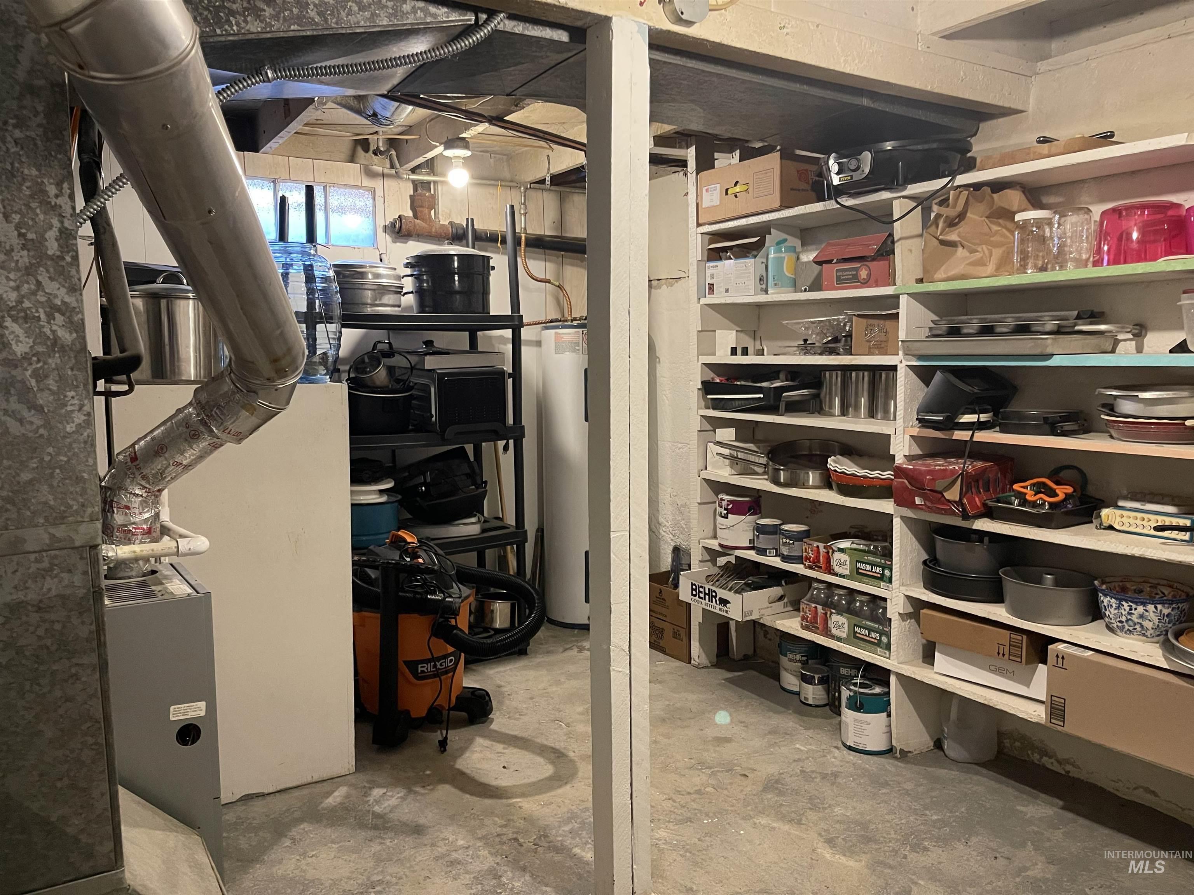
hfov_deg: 69.4
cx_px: 597
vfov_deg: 54.9
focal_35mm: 25
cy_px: 448
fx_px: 862
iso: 500
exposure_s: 1/58
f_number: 1.6
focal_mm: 5.1
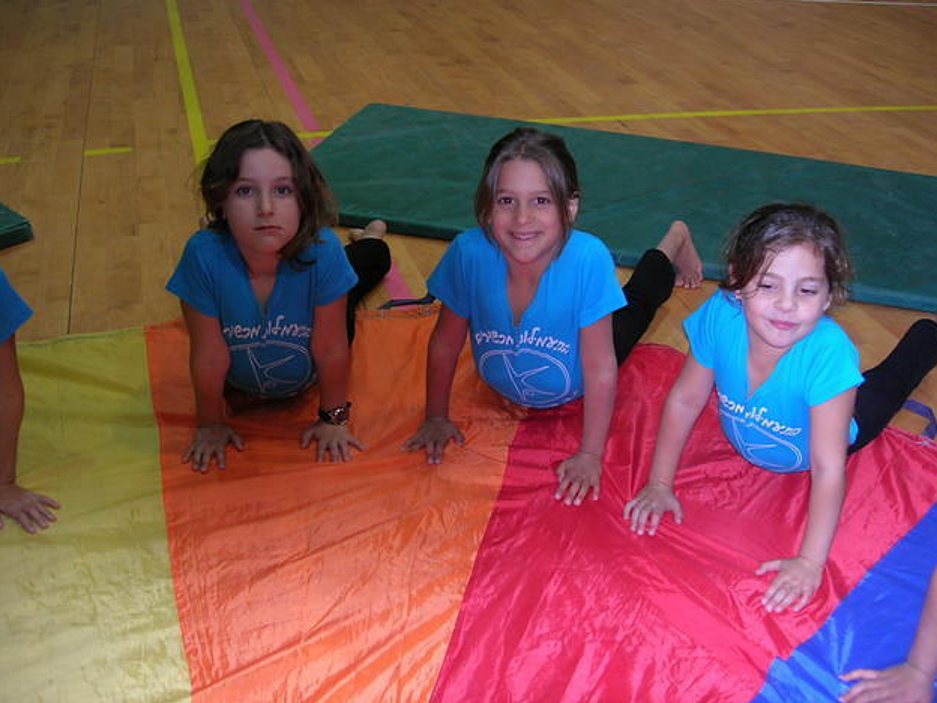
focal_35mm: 39
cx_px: 478
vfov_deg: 36.8
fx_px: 1056
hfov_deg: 47.9
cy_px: 344
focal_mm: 7.8
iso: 85
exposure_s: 1/60.1
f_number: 2.8
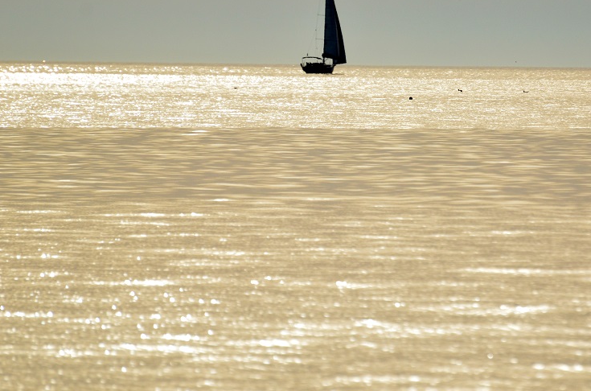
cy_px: 129
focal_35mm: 612
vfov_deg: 2.2
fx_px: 10021
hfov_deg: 3.4
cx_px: 388
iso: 560
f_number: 5.6
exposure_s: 1/8000
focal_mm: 300
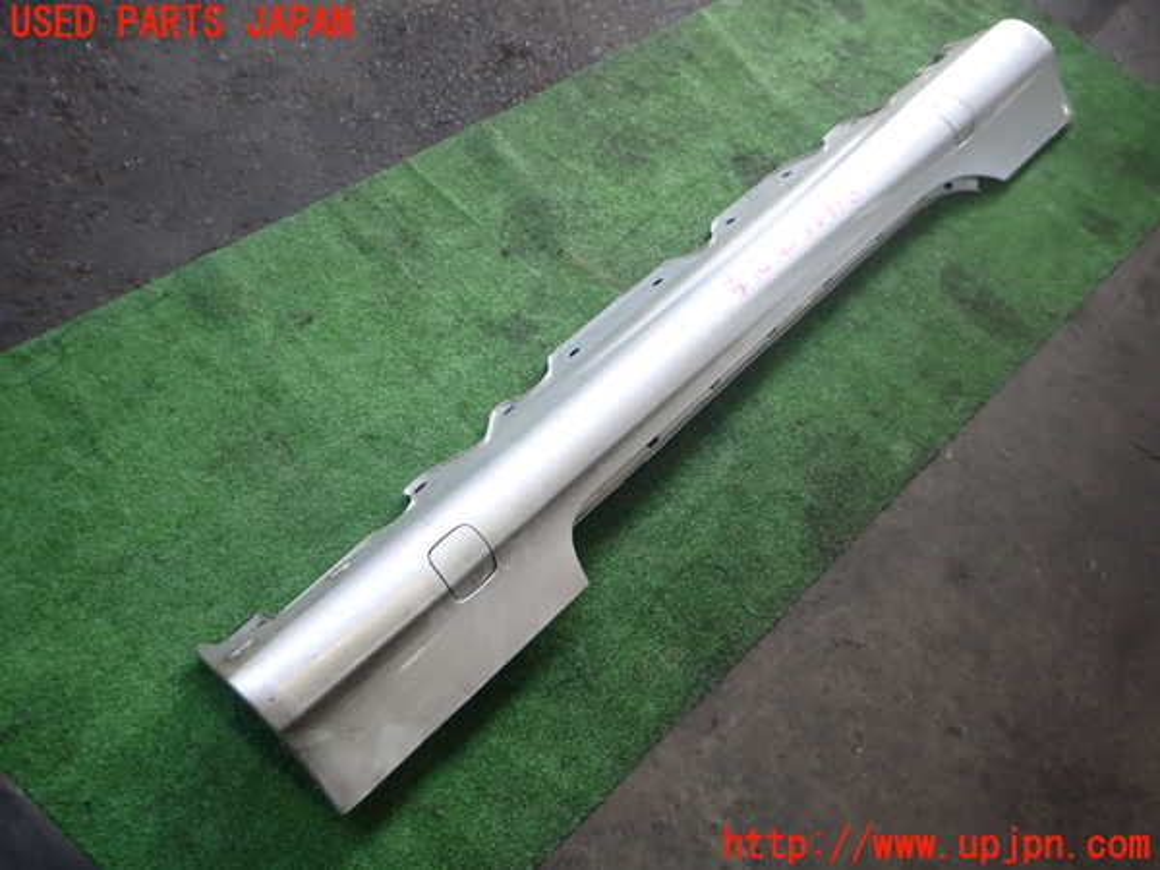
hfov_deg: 69.4
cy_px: 435
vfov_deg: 54.9
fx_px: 838
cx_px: 580
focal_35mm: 25
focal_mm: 4.5
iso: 160
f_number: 2
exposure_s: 1/125
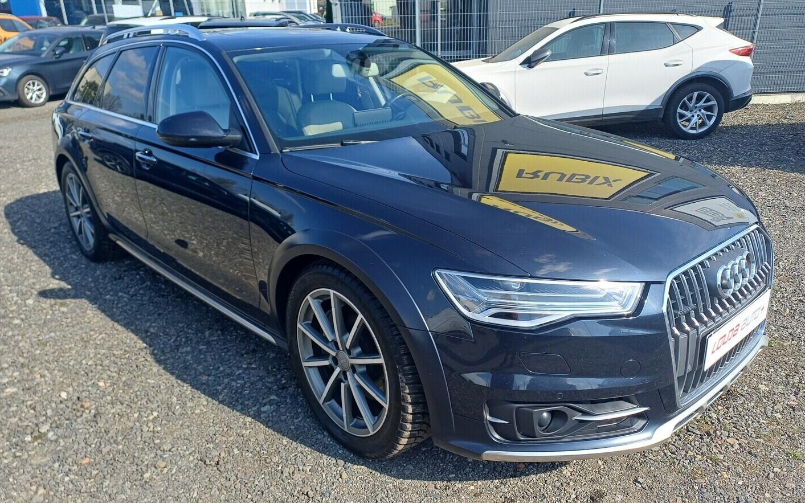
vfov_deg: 46.0
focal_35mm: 27
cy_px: 249
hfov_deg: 68.4
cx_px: 404
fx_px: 592
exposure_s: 1/654
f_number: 1.8
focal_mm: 4.65
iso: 50
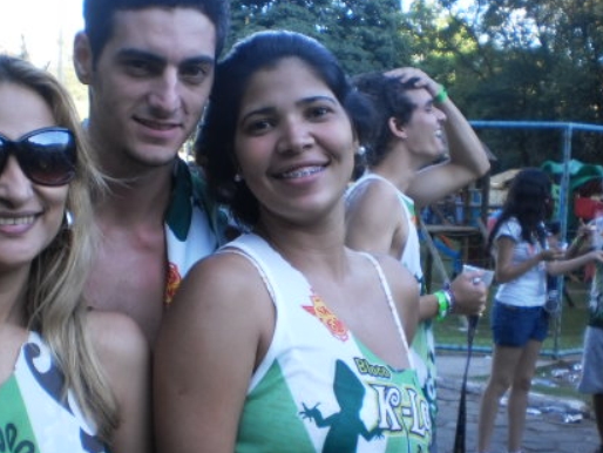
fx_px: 976
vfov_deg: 26.1
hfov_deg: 34.1
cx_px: 221
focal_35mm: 56
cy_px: 224
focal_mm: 6.3
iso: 100
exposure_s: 1/60
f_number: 3.1
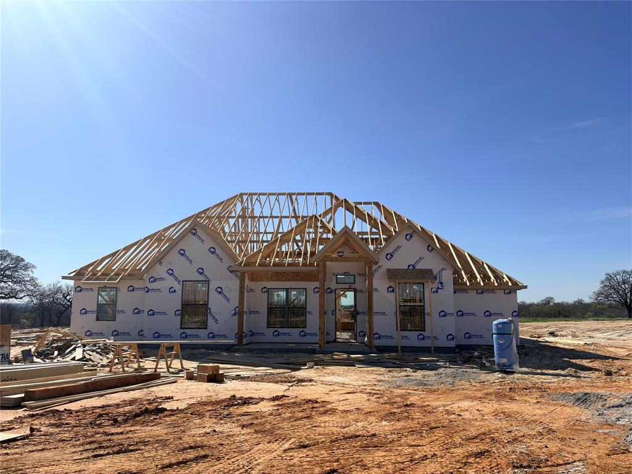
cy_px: 237
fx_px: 475
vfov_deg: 53.1
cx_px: 316
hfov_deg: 67.3
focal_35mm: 26
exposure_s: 1/6993
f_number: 1.6
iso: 50
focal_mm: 5.96
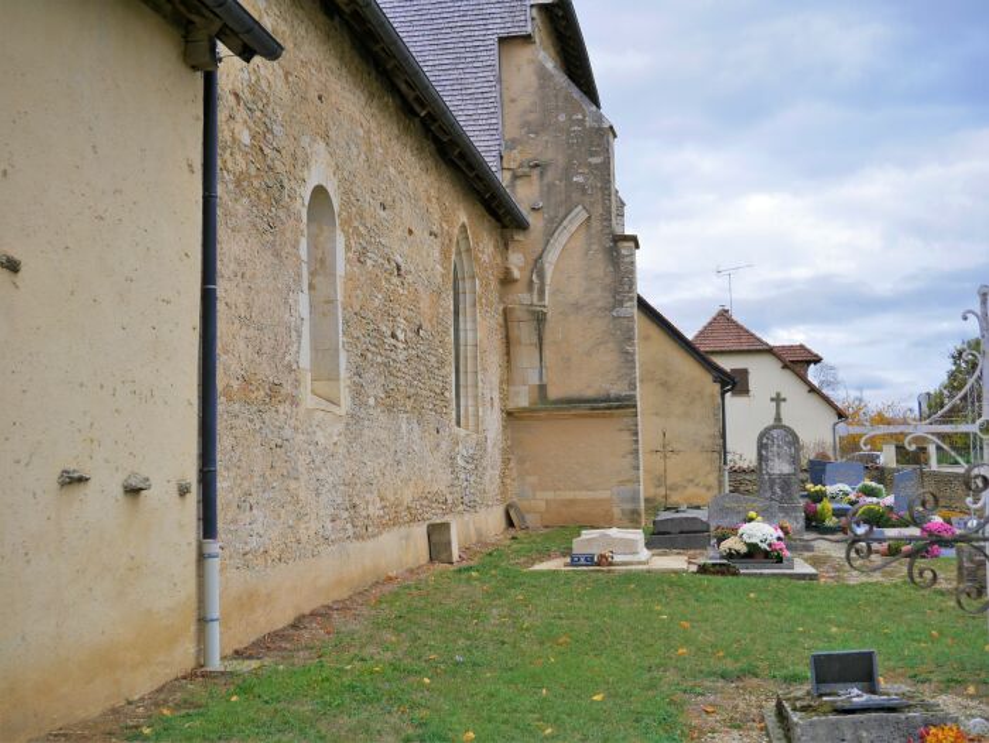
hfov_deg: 46.8
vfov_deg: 36.0
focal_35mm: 40
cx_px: 494
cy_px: 372
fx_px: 1144
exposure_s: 1/125
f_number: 4.5
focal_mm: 20
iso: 200
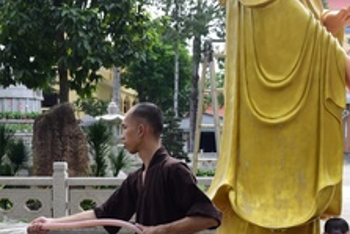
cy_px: 149
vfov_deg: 19.4
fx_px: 681
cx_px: 28
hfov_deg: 27.7
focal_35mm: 70
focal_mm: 24
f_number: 6.3
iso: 200
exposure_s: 1/250
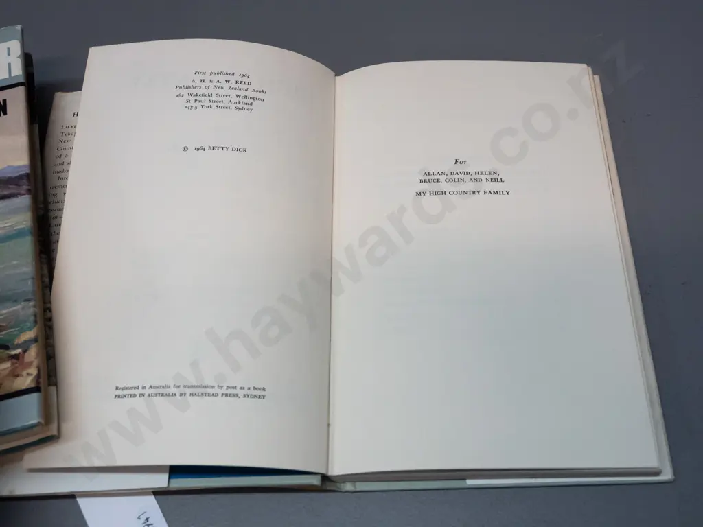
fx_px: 812
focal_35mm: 40
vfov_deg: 36.0
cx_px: 352
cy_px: 264
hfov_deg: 46.8
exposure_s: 1/640
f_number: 5.6
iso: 3200
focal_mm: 20
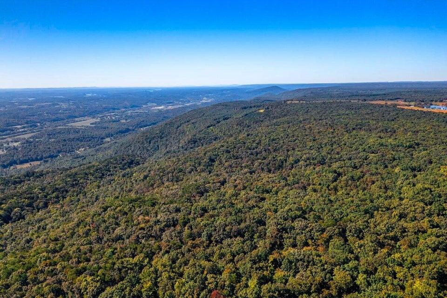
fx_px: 348
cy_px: 149
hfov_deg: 65.5
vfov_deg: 46.4
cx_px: 224
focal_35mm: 28
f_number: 5
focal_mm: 10.26
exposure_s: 1/320
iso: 100
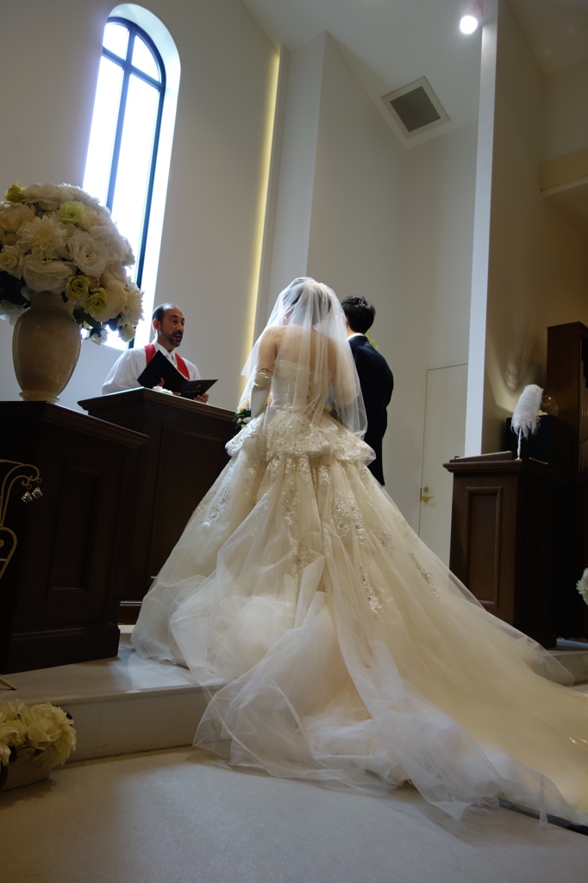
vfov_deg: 65.5
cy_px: 442
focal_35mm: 28
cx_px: 294
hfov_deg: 46.4
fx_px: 686
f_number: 1.8
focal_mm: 10.4
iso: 200
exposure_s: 1/250
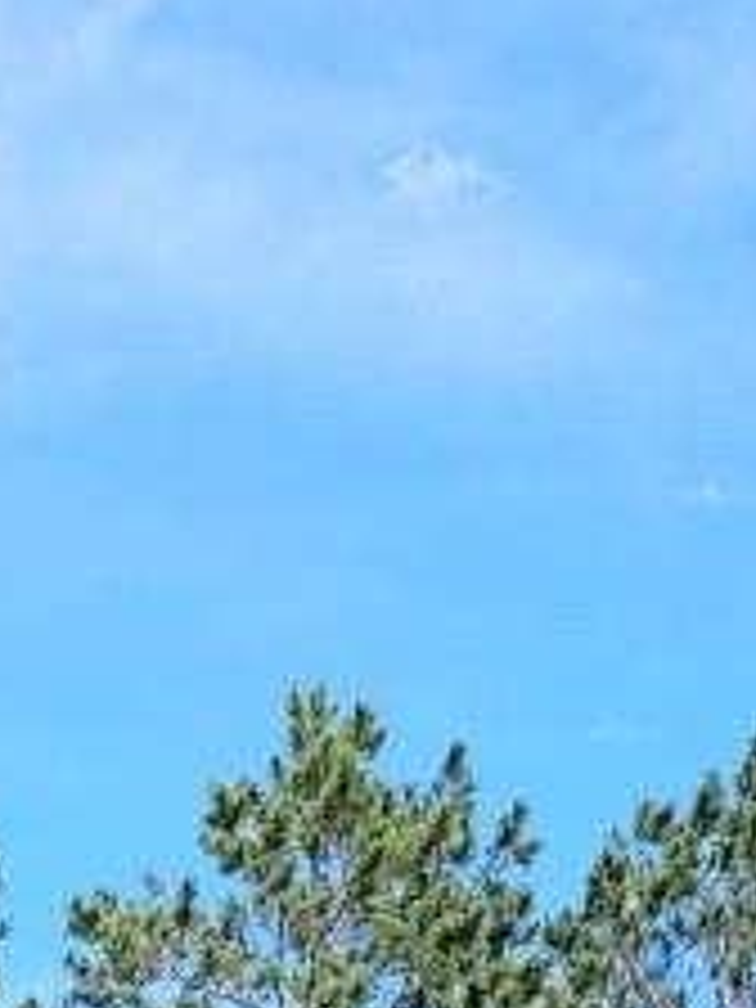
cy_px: 1575
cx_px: 194
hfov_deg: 12.4
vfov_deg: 15.1
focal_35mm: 119
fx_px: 3465
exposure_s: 1/2000
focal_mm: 5.4
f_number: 1.8
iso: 40
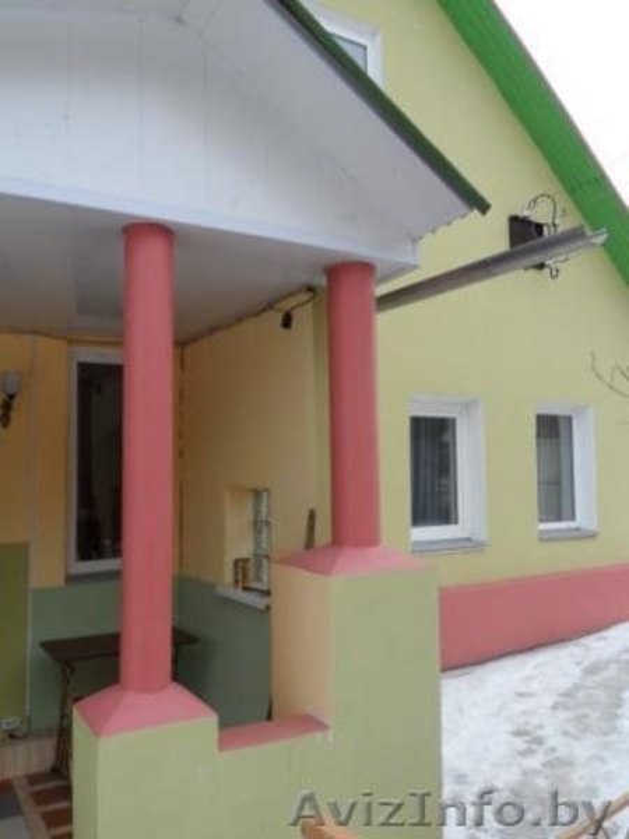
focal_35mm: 28
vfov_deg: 63.4
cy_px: 420
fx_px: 678
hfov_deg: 49.7
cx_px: 314
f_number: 3.1
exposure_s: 1/350
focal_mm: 4.9
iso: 80
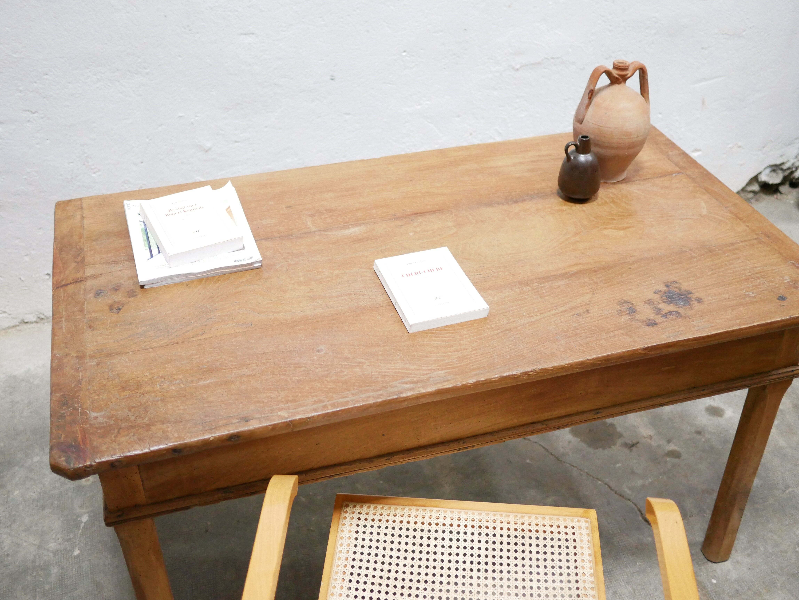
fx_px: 924
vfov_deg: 36.0
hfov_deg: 46.8
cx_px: 400
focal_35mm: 40
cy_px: 300
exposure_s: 1/60
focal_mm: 20
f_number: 1.7
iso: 1250
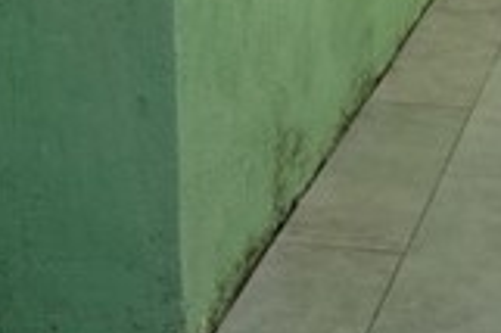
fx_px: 2127
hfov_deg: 13.4
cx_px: 212
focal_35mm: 153
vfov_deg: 8.6
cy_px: -279
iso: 125
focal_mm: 9.4
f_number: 4
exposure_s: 1/640
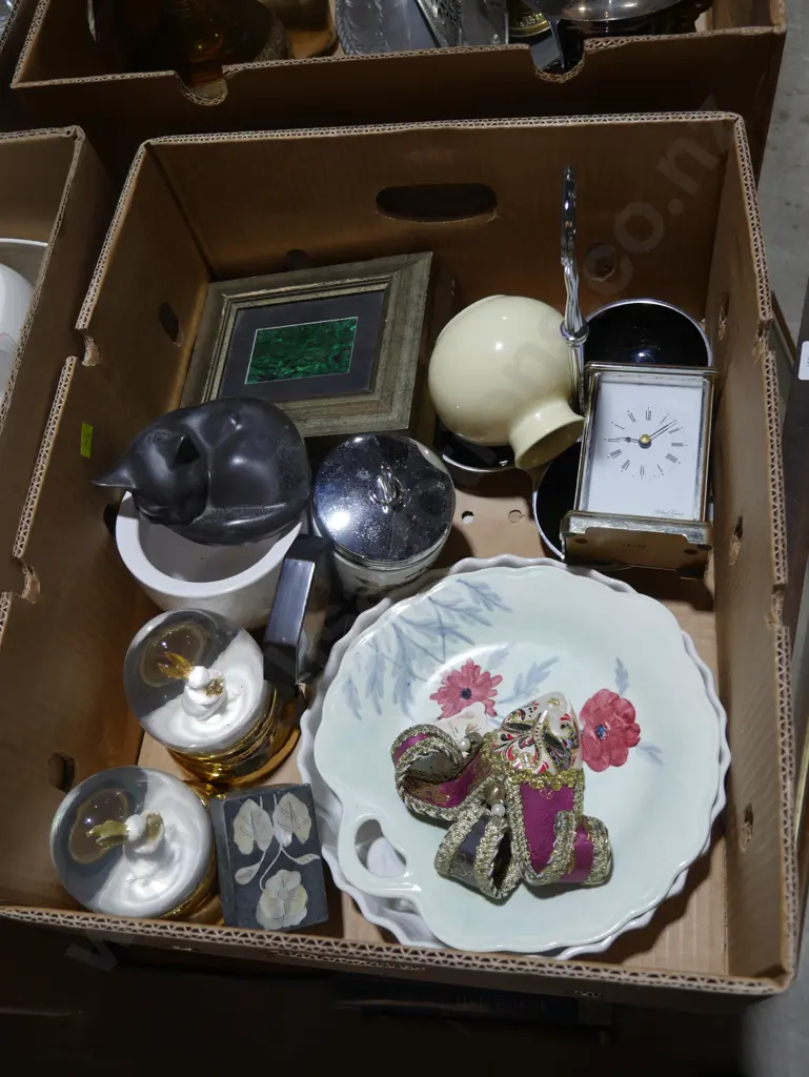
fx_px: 996
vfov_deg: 56.8
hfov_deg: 44.2
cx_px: 404
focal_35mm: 32
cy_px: 538
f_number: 3.6
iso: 200
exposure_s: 1/125
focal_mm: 16
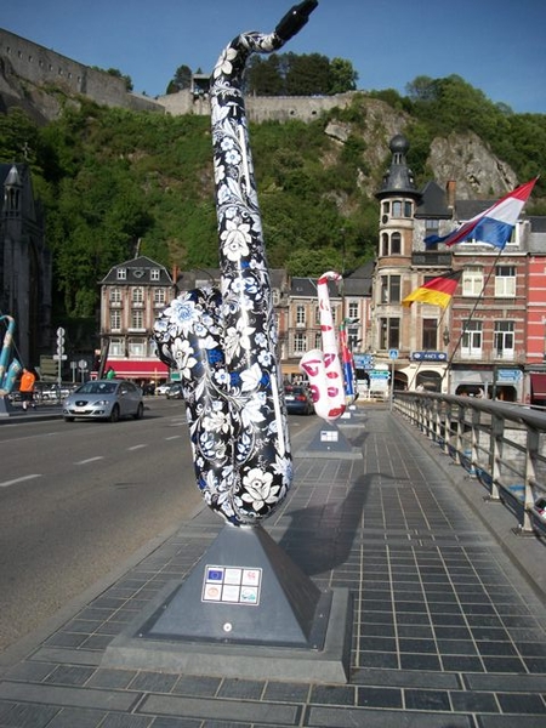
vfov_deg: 56.8
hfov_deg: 44.2
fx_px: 673
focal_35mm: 32
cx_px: 273
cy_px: 364
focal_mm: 5.7
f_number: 8.8
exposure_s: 1/250
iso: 80
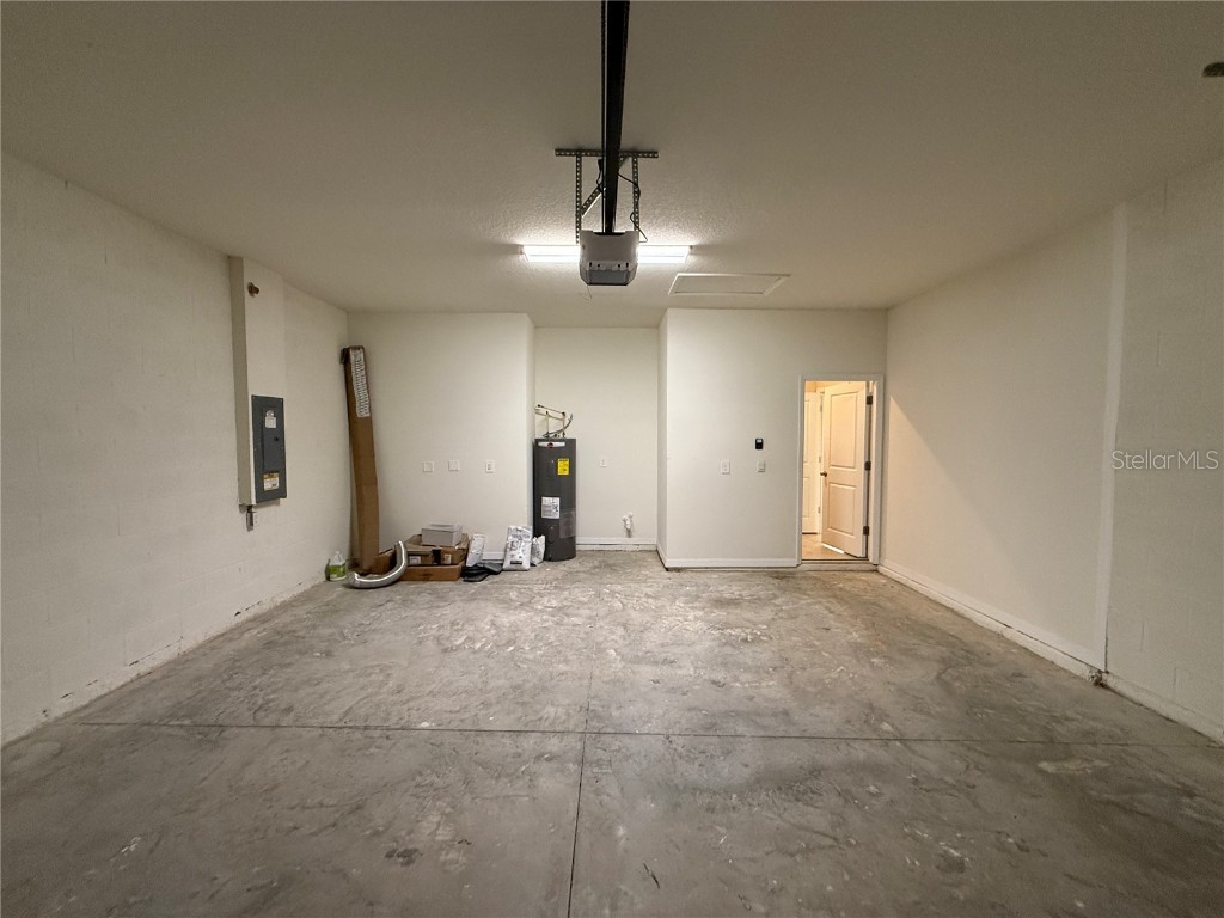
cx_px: 612
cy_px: 459
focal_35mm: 14
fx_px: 495
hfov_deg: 102.1
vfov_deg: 85.7
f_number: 2.2
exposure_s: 1/120
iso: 500
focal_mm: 2.22
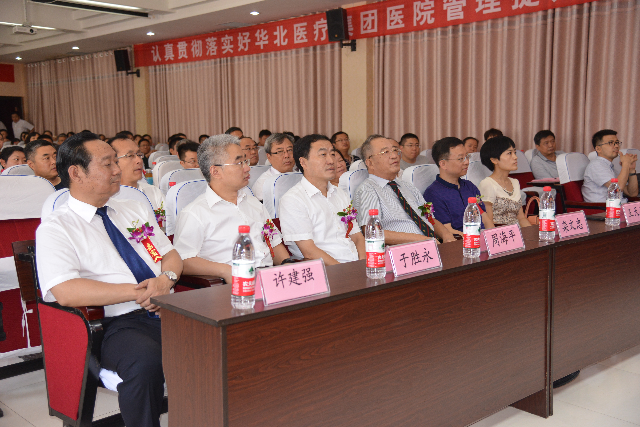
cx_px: 320
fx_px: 676
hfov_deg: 50.7
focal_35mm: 38
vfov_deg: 35.1
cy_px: 214
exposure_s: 1/250
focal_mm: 38
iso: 2000
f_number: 4
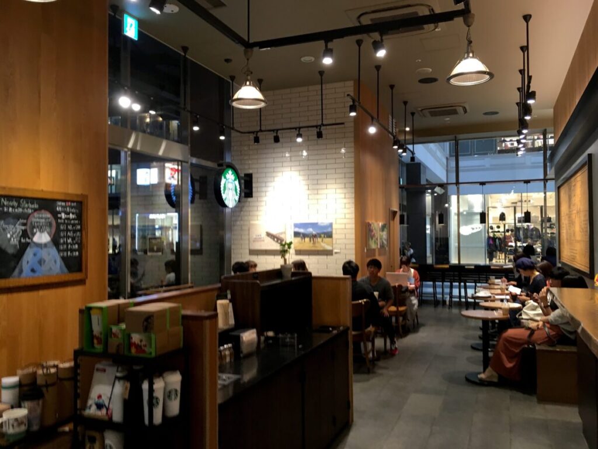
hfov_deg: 61.7
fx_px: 501
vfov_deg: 48.2
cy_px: 224
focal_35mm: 29
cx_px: 299
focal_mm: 4.15
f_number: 2.2
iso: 80
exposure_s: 1/30
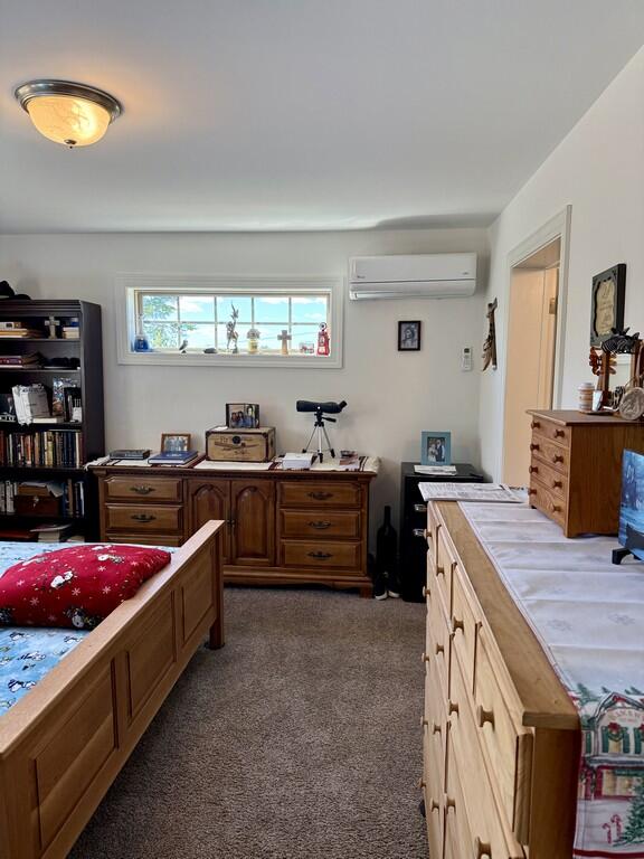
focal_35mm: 24
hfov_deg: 56.8
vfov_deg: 71.6
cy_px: 430
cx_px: 322
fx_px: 595
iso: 200
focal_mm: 6.76
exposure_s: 1/238
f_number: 1.78
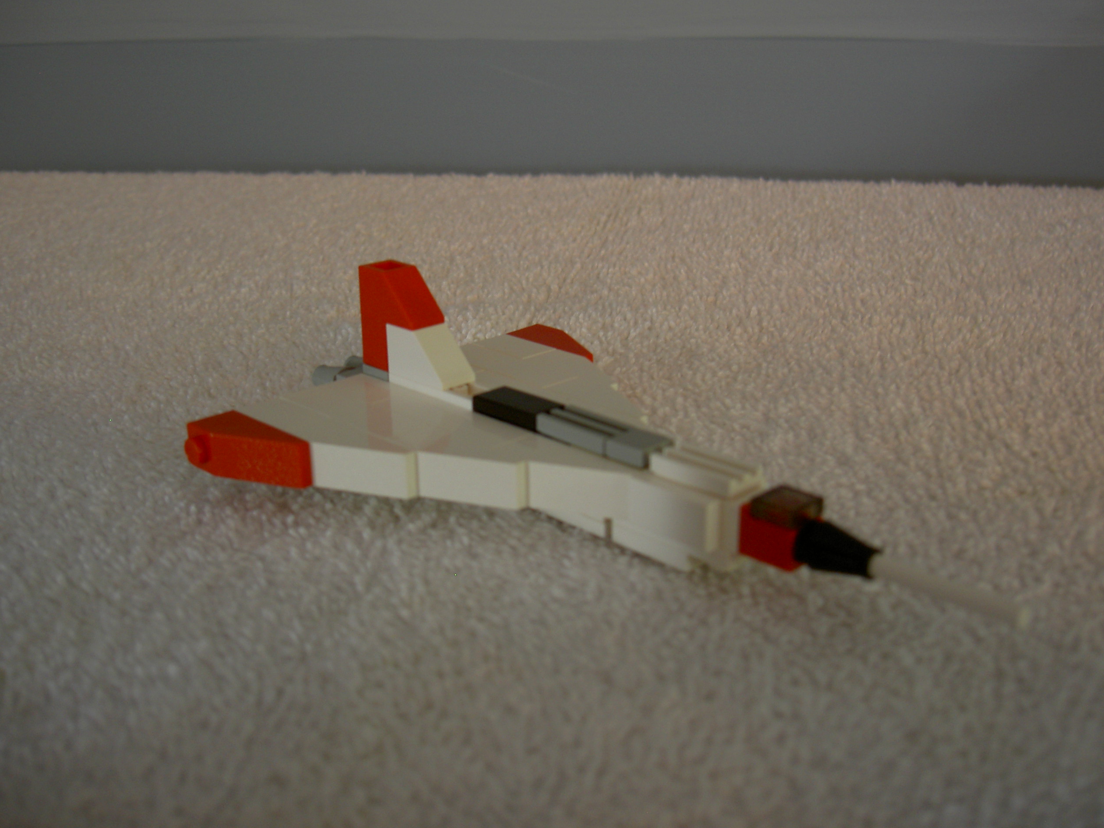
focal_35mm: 40
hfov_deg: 46.8
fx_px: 1276
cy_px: 405
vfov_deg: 36.0
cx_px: 550
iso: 100
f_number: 2.8
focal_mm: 8
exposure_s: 1/8
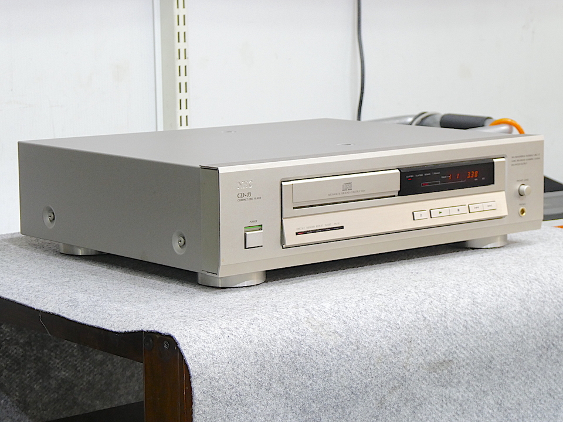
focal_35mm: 98
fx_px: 1594
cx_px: 282
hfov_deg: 20.0
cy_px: 211
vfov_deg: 15.1
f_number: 5
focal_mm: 17.5
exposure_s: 1/8
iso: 200
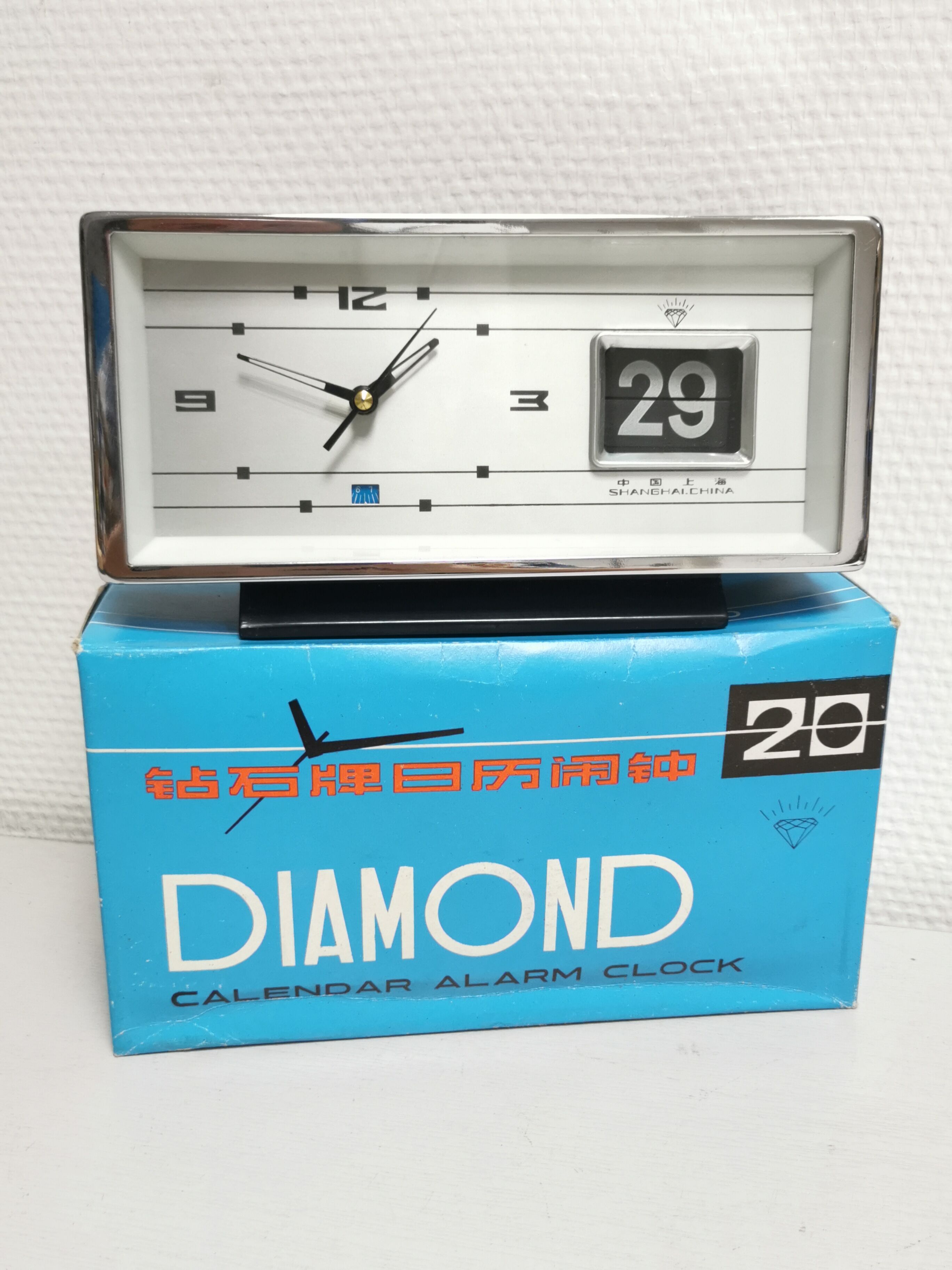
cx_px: 476
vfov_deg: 52.6
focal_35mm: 35
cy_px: 635
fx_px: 1283
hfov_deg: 40.7
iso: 200
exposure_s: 1/50
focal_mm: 5.58
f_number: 1.8
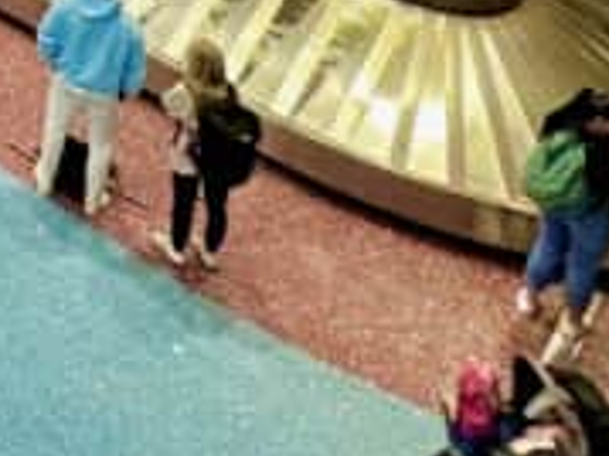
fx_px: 1406
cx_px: -725
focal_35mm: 80
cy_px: -674
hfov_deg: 16.2
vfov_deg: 13.2
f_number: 2.2
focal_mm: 2.22
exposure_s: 1/60
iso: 160
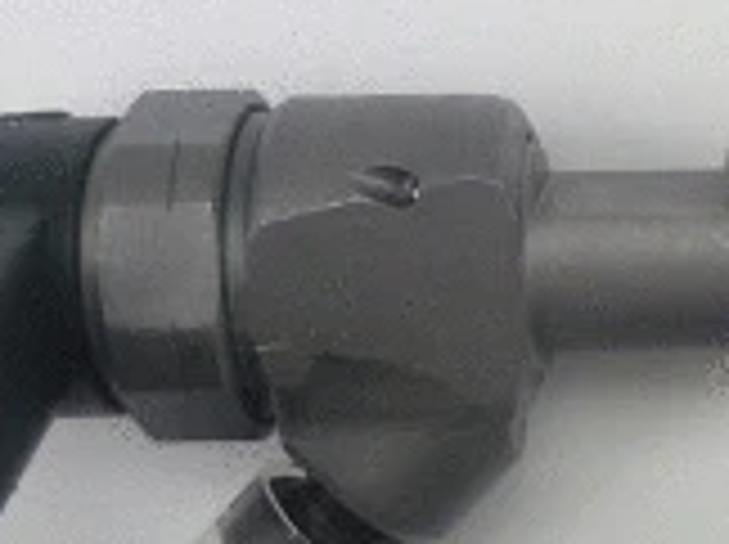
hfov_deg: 19.3
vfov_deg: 15.5
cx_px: 922
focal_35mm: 95
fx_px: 1998
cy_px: 328
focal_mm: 4.3
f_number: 3.3
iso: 100
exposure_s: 1/60
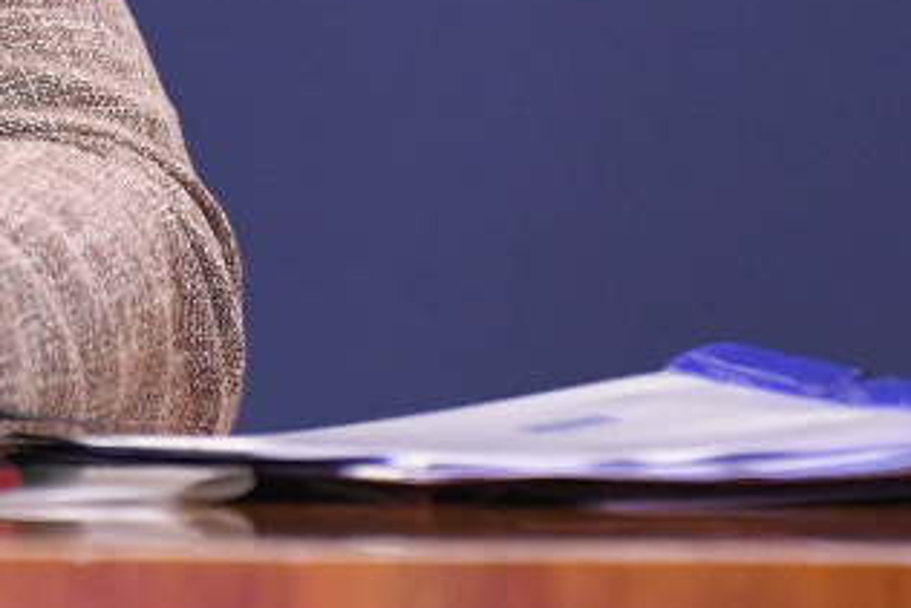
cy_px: -516
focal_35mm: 1025
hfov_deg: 2.0
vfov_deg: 1.3
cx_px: -848
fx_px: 25949
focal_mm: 200
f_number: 4
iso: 3200
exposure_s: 1/320
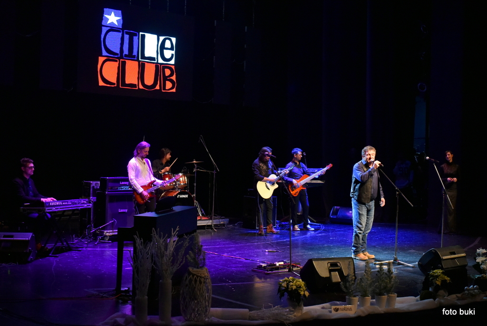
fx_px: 609
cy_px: 163
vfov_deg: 29.9
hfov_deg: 43.6
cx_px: 244
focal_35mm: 45
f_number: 6.3
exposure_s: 1/80
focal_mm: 45
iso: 3200
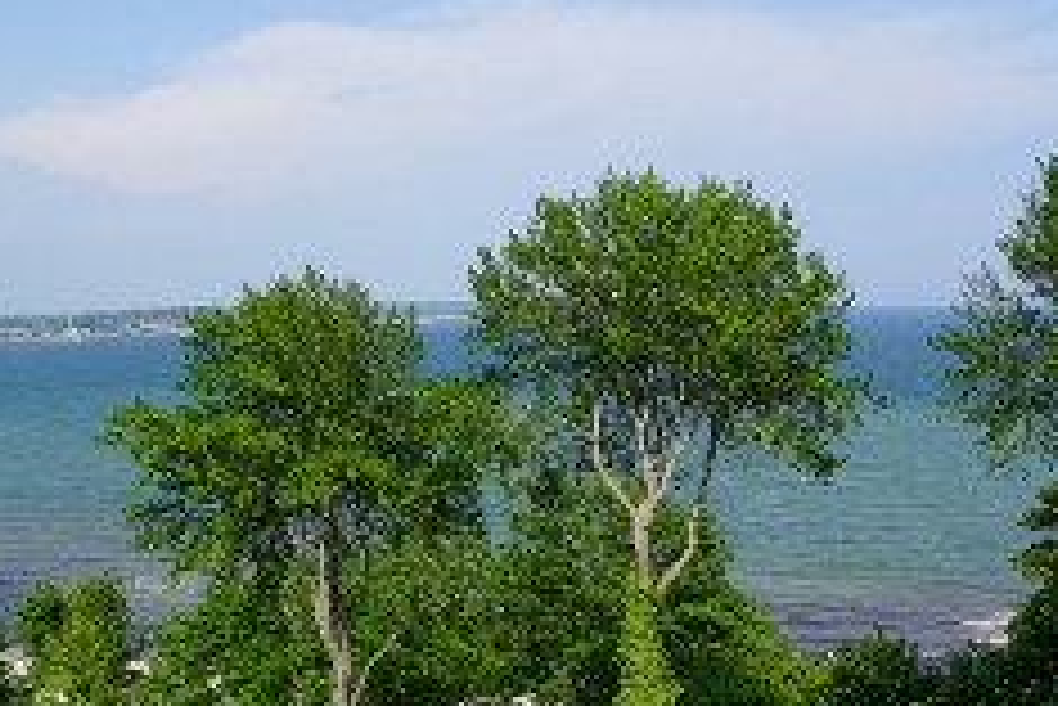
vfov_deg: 28.7
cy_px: 555
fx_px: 1353
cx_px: 666
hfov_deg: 42.4
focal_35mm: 46
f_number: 10
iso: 100
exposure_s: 1/160
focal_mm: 18
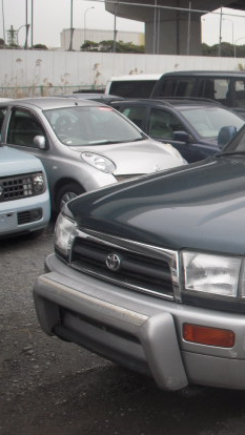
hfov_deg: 17.5
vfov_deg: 32.8
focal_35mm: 64
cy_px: 225
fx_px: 739
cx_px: 331
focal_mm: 6.3
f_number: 3.3
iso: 100
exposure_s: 1/160
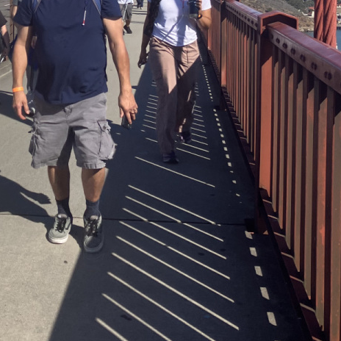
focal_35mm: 64
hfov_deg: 26.1
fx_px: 713
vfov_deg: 25.4
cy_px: -10
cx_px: 44
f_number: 1.8
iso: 32
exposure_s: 1/2315
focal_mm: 3.99
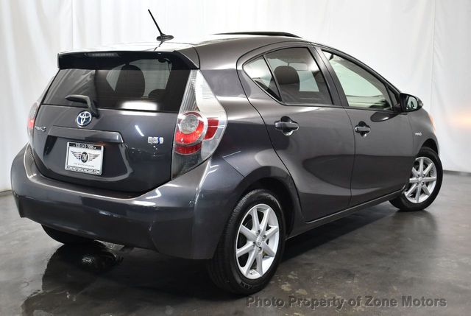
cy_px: 158
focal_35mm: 48
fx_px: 629
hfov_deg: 41.1
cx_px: 236
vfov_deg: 28.2
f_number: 3.8
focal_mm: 24
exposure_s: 1/125
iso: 1000
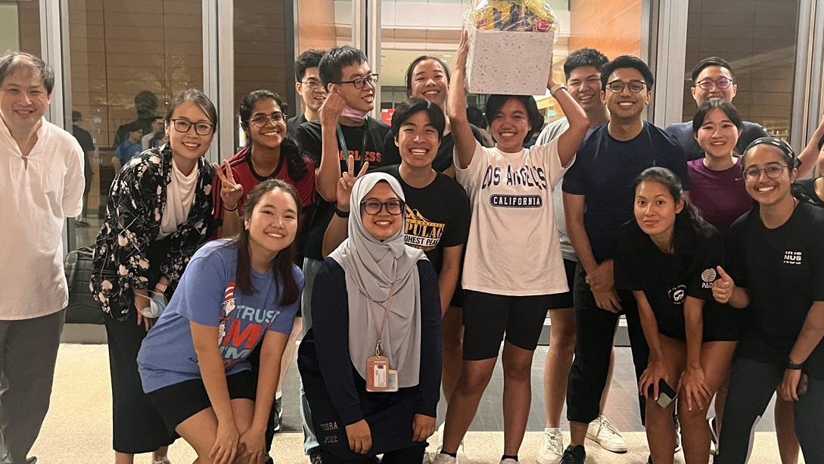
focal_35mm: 39
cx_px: 440
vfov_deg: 30.4
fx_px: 852
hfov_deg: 51.6
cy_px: 246
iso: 800
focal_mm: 5.1
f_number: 1.6
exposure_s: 1/25
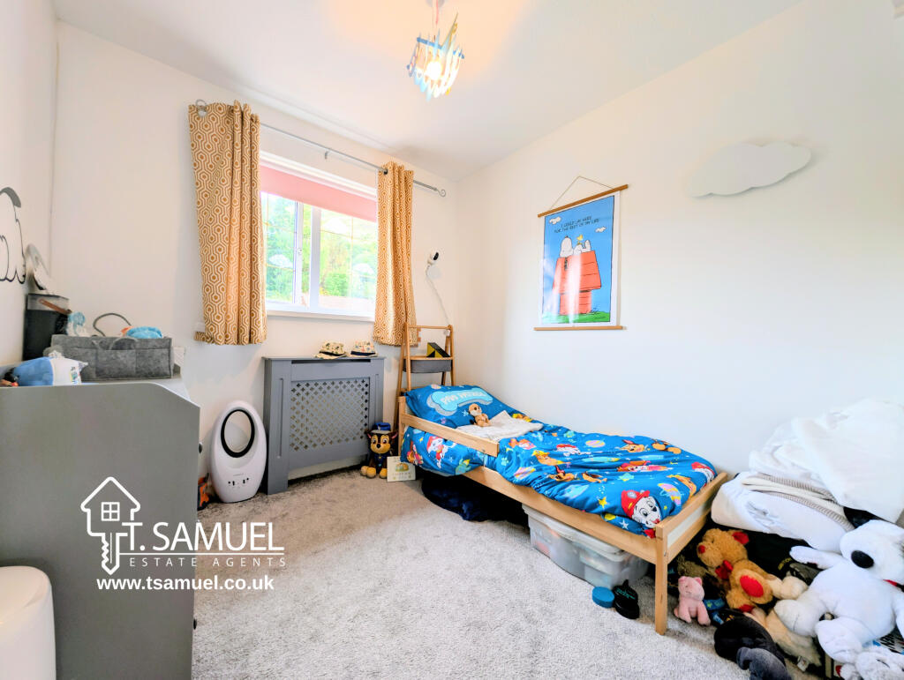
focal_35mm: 12
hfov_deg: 110.5
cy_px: 340
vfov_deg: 94.6
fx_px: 314
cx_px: 452
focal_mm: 2.23
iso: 36
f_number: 1.95
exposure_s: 1/52.6
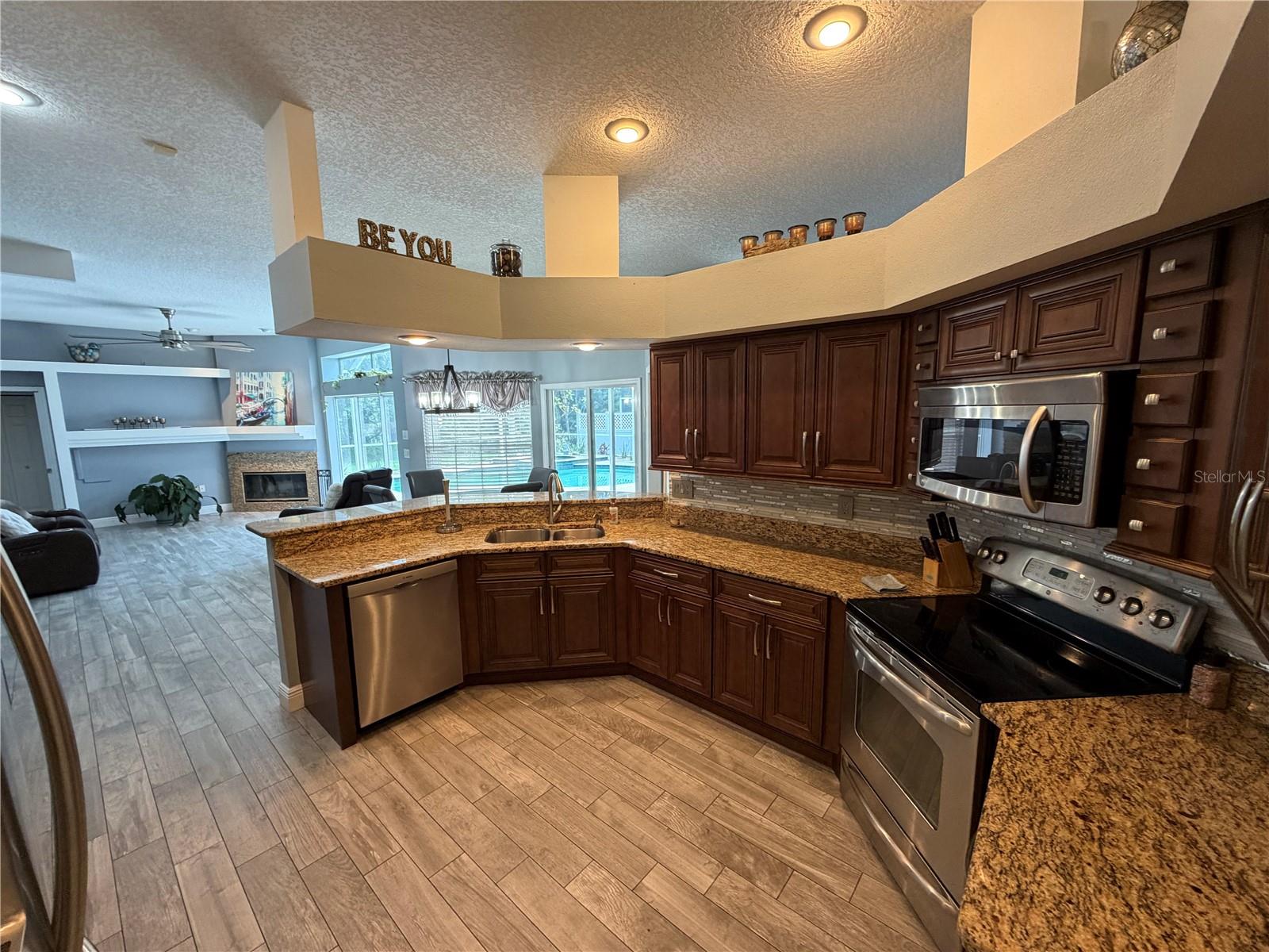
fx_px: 513
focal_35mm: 14
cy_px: 476
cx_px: 634
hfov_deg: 102.1
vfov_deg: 85.7
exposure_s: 1/60
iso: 250
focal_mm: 2.22
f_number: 2.2
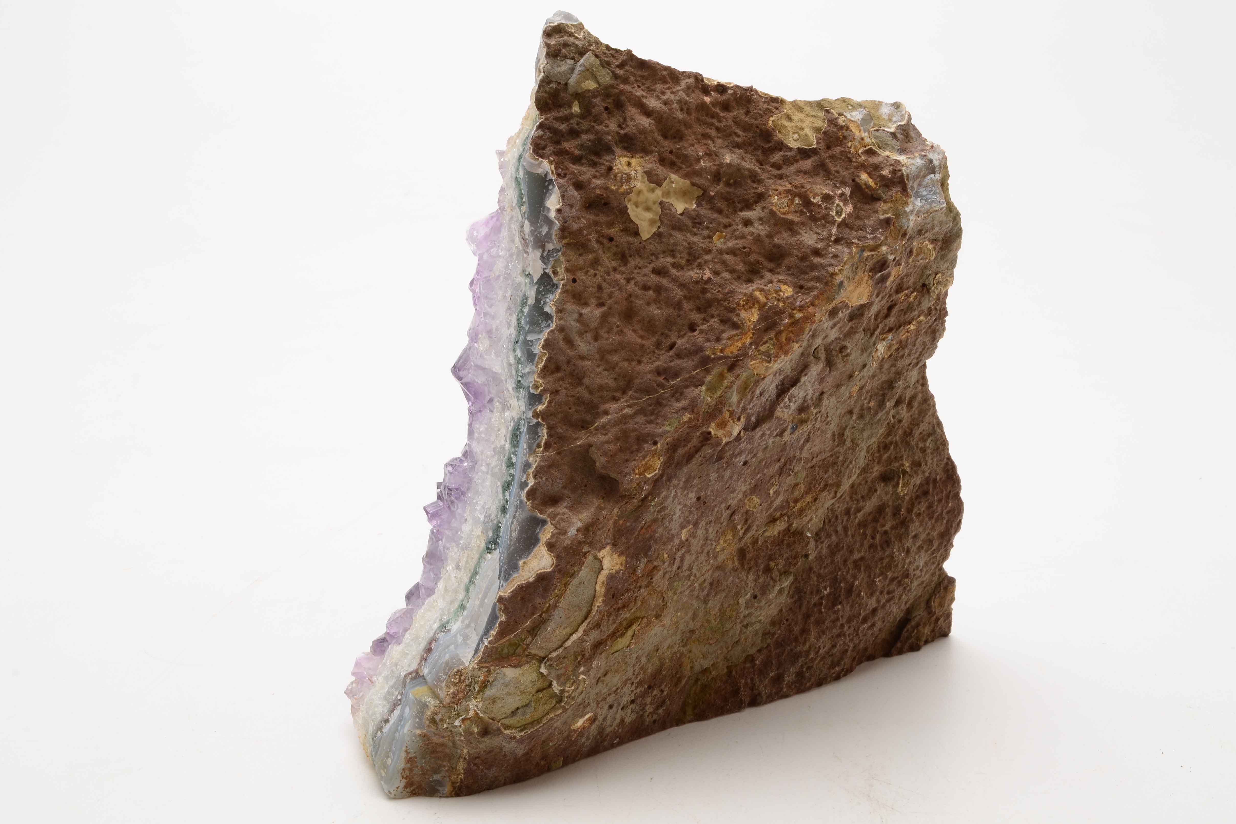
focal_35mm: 49
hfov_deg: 40.3
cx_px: 627
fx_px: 1682
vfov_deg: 27.5
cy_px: 408
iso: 100
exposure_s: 1/160
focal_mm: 32
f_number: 22
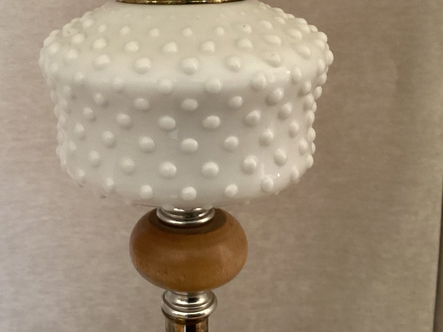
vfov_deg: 28.1
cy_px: 81
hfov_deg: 37.1
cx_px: 149
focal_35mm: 51
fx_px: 653
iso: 400
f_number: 2.4
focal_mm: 3.3
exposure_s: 1/60
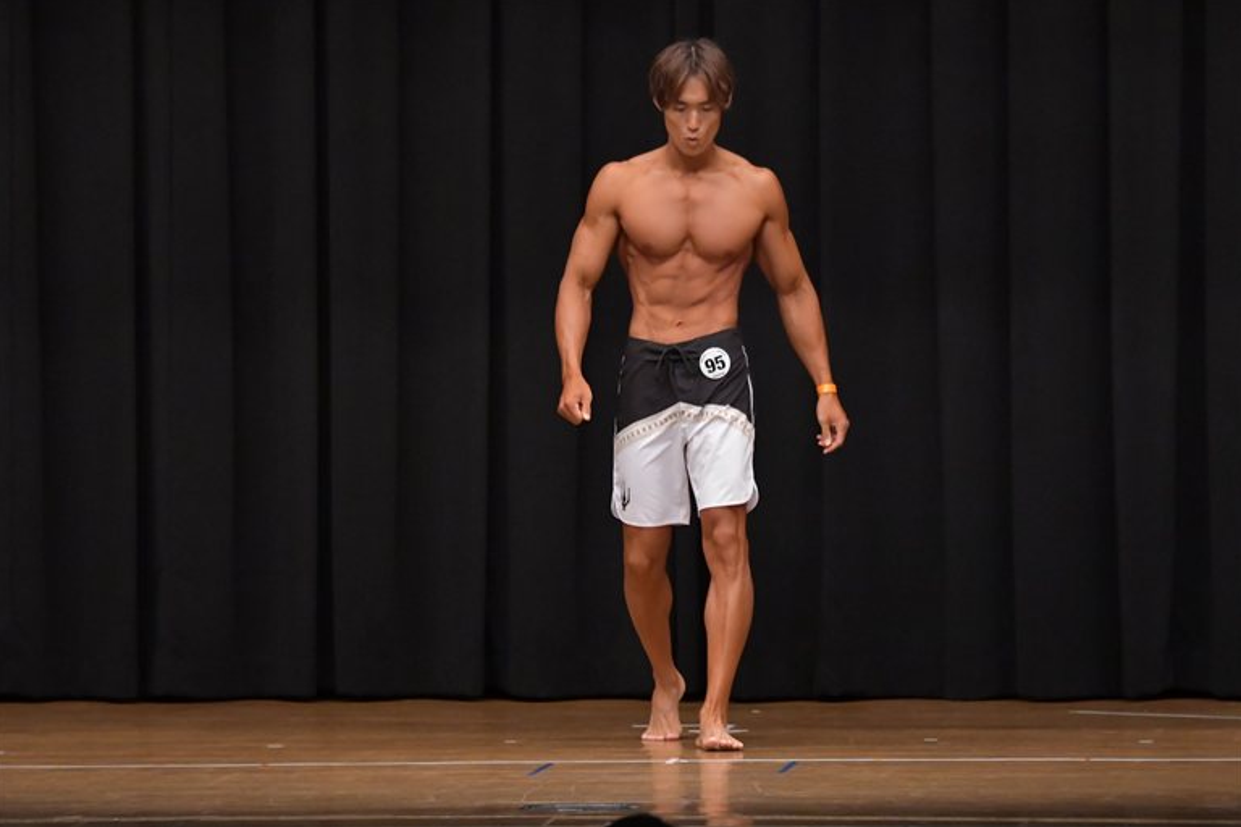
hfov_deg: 8.5
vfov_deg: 5.7
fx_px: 8342
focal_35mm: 242
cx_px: 620
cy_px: 414
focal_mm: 160
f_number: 5.6
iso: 6400
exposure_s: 1/400
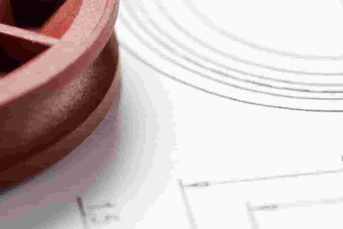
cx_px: 174
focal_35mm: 502
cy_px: 22
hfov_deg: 4.1
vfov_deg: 2.7
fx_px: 4785
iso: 500
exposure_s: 1/100
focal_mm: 105
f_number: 3
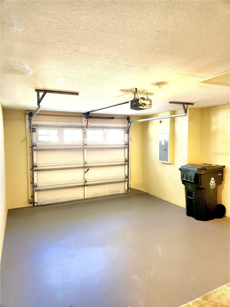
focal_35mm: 23
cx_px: 115
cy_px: 154
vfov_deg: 73.9
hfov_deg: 58.9
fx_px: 204
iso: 320
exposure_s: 1/60.2
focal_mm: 5.4
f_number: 1.8
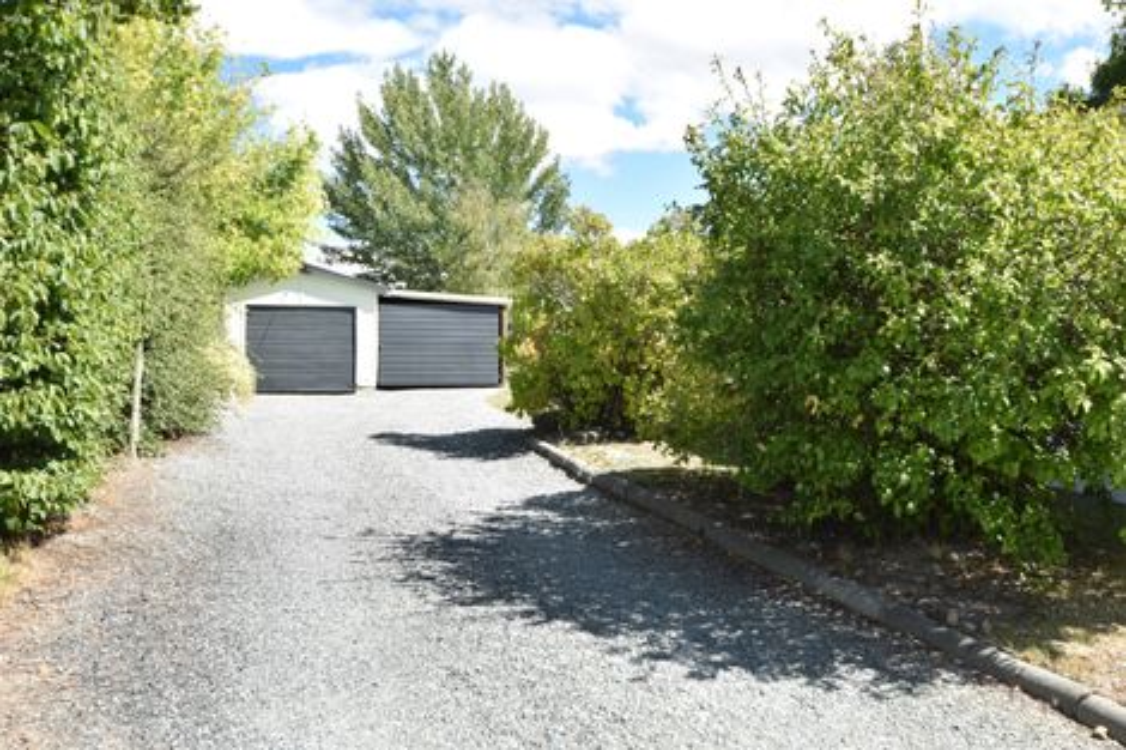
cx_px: 563
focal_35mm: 36
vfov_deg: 36.8
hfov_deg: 53.1
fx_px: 1126
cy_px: 375
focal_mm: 24
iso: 200
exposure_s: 1/250
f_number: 8
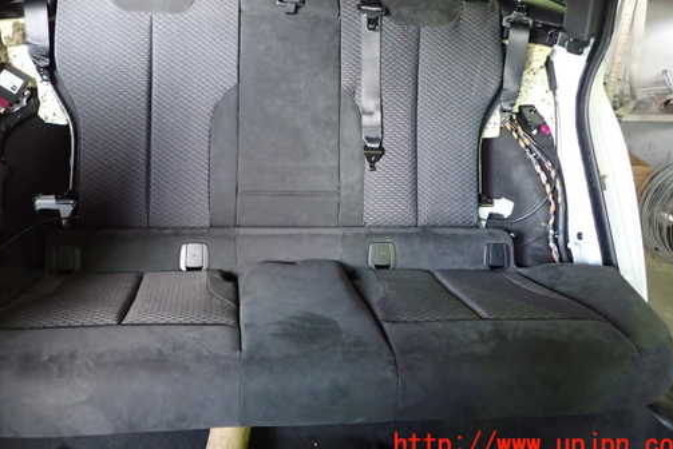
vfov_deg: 42.0
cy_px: 162
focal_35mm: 31
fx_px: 580
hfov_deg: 60.1
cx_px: 294
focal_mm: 4.5
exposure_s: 1/30
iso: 640
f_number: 2
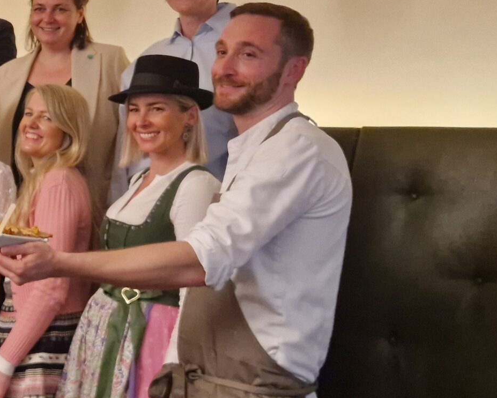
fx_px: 912
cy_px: 181
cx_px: -148
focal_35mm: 62
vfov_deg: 24.6
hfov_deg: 26.0
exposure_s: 1/100
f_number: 1.8
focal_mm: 5.4
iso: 400
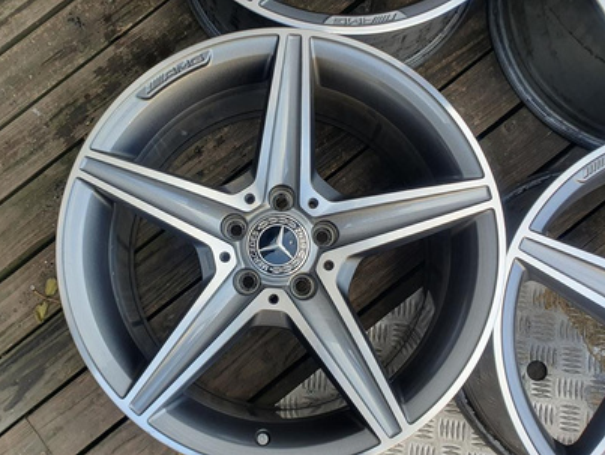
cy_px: 242
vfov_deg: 48.3
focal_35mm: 29
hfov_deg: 61.5
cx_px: 269
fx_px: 507
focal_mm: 4.32
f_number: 2.4
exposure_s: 1/161
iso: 50
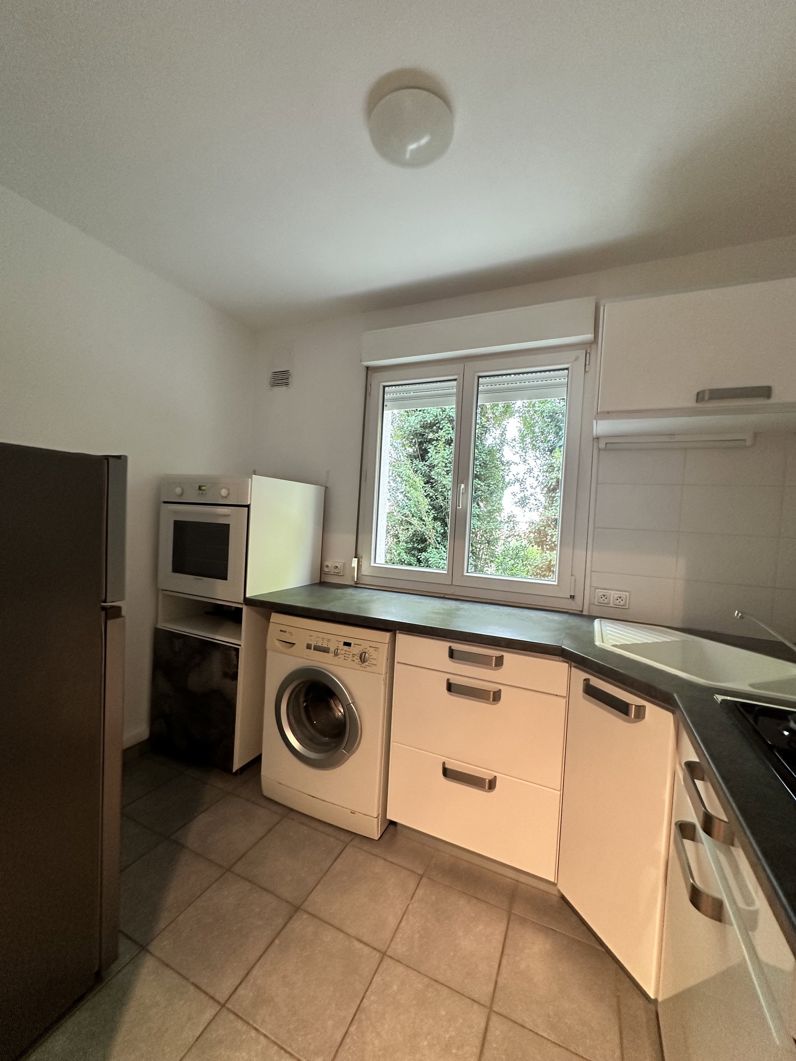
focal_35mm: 14
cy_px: 530
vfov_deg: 102.1
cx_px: 398
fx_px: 429
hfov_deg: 85.7
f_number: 2.2
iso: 320
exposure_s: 1/50
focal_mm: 2.22
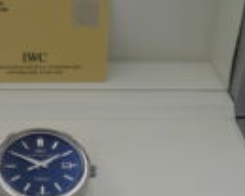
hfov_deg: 20.7
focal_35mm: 90
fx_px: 653
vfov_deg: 17.1
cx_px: 8
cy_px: 122
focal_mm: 3.6
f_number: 2.8
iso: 80
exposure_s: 1/400
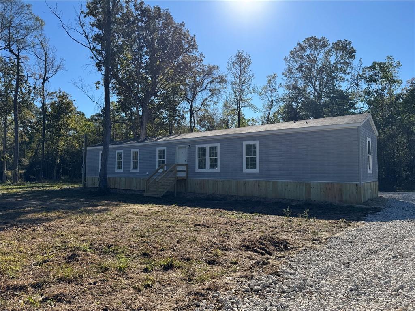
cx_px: 208
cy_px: 156
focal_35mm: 24
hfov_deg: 71.6
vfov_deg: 56.8
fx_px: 288
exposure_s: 1/4049
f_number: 1.78
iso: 80
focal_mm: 6.76
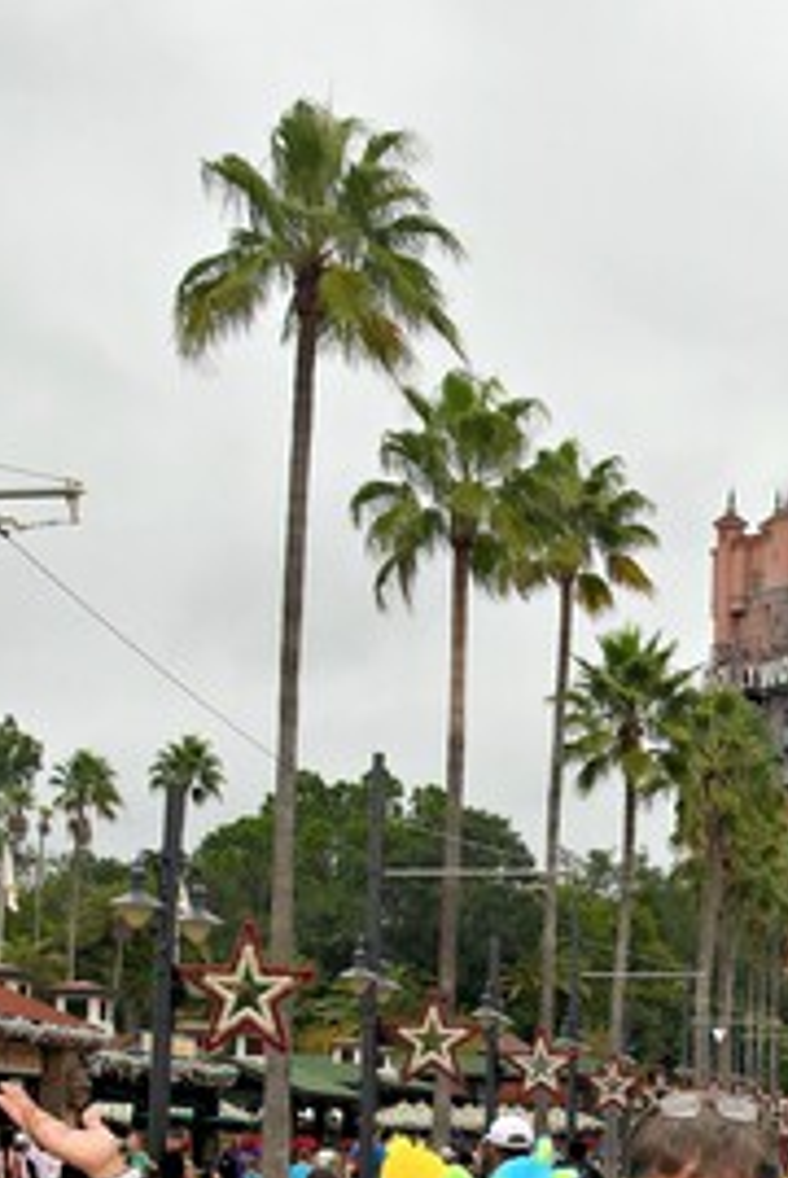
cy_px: 1095
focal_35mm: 77
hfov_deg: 17.3
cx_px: 823
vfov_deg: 25.4
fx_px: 2521
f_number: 6.3
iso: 400
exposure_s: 1/160
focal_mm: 18
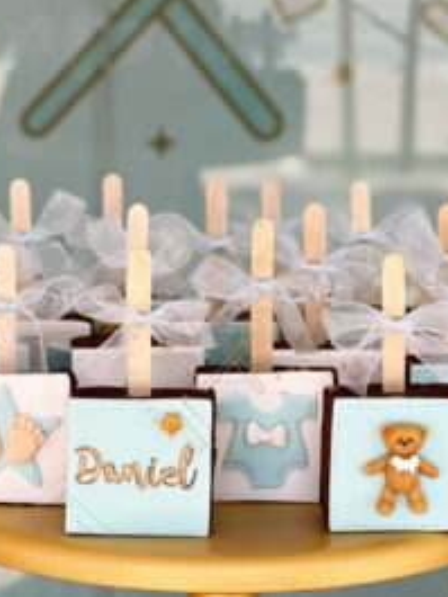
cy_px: 357
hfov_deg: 11.9
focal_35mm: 125
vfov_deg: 15.7
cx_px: 226
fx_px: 2155
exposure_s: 1/121
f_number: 2.8
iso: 32
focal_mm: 9
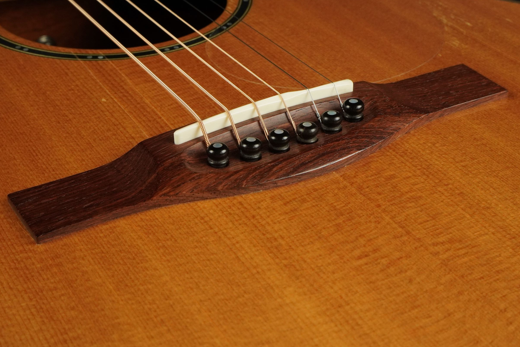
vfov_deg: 20.7
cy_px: 152
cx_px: 265
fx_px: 948
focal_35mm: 66
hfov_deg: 30.7
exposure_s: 1/60
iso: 1600
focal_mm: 35
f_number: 11
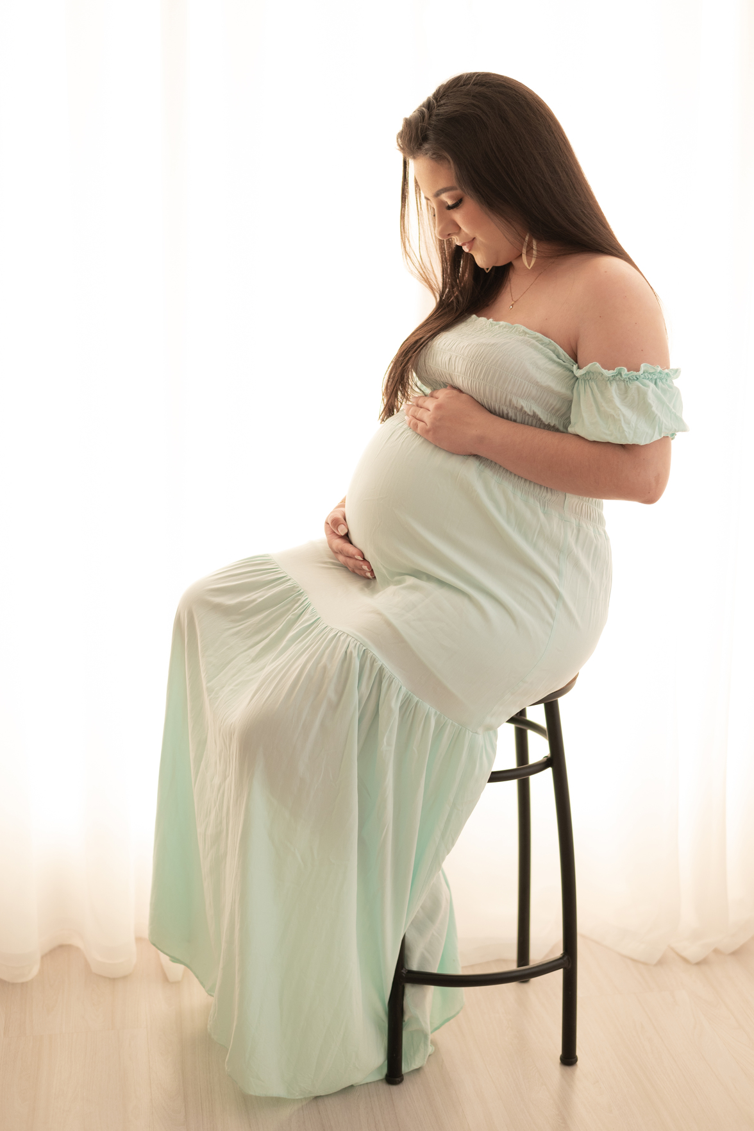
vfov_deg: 38.9
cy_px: 556
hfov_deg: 26.5
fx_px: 1601
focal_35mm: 51
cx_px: 384
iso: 320
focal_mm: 50
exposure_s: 1/320
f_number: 2.5
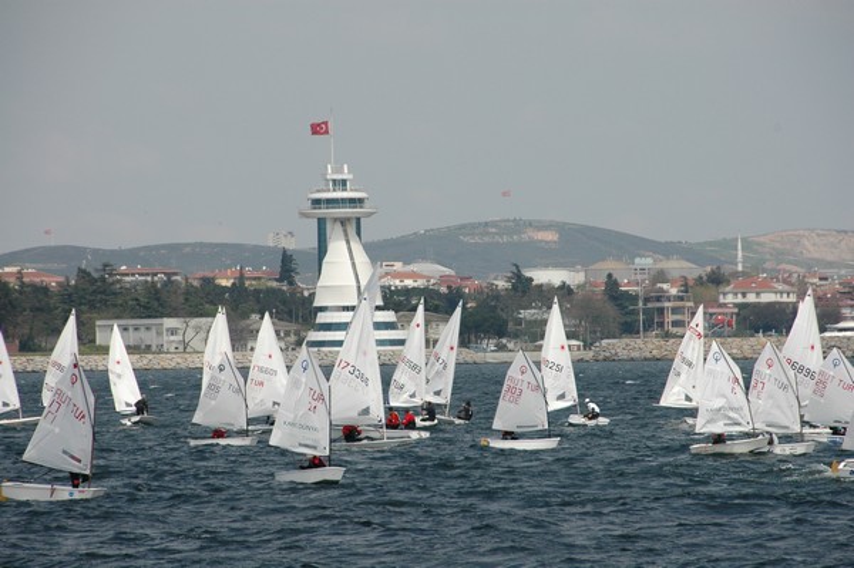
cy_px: 284
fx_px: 7111
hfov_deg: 6.9
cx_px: 427
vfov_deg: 4.6
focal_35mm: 300
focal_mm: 200
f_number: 10
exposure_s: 1/1600
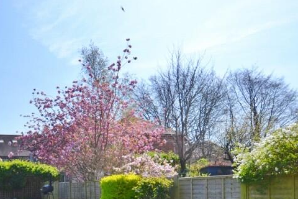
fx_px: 265
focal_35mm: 32
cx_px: 62
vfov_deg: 37.5
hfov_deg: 54.9
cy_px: 191
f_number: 8
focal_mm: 10
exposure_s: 1/250
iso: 100
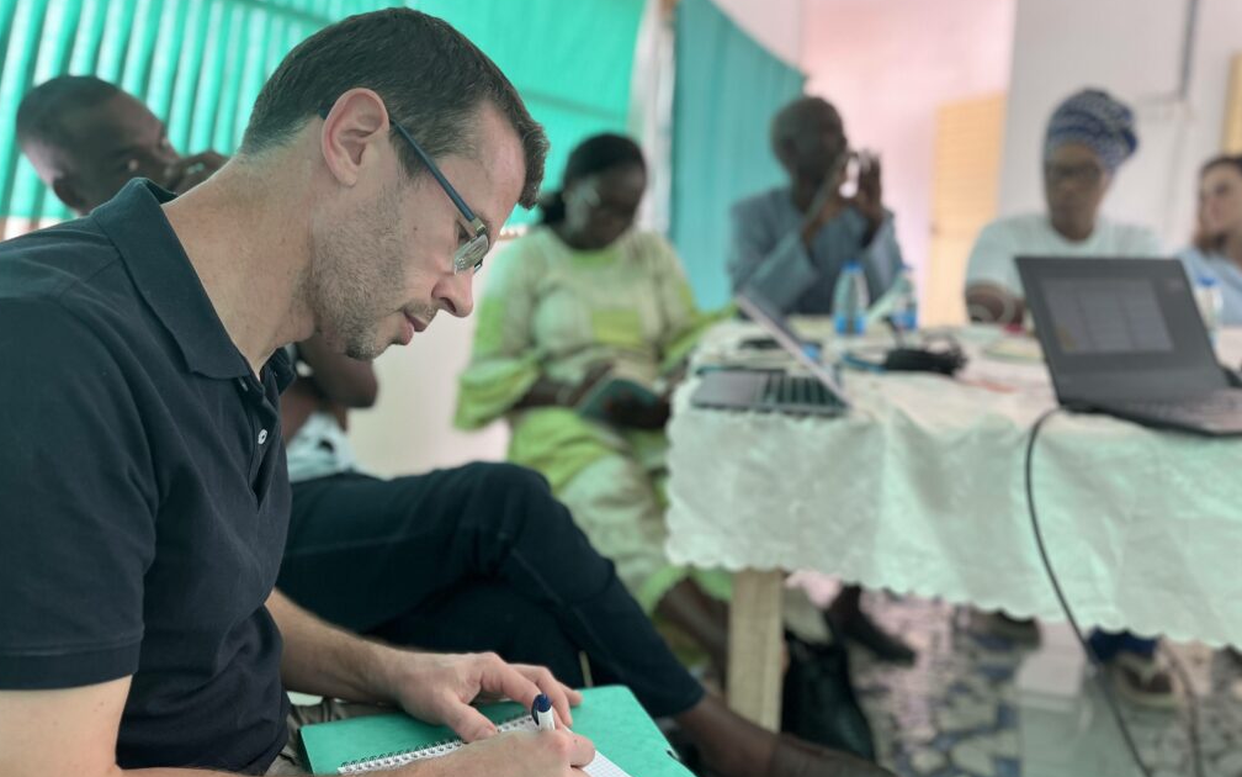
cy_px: 455
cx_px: 612
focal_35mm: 28
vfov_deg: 44.4
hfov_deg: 66.5
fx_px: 948
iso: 100
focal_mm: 5.1
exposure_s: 1/122
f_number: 1.6
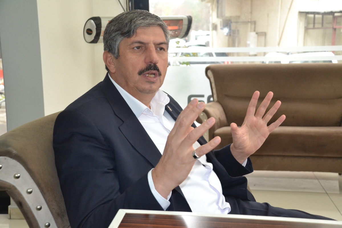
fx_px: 456
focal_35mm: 48
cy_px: 114
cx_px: 171
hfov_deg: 41.1
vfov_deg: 28.1
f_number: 4.2
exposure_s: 1/60
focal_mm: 32
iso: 2200
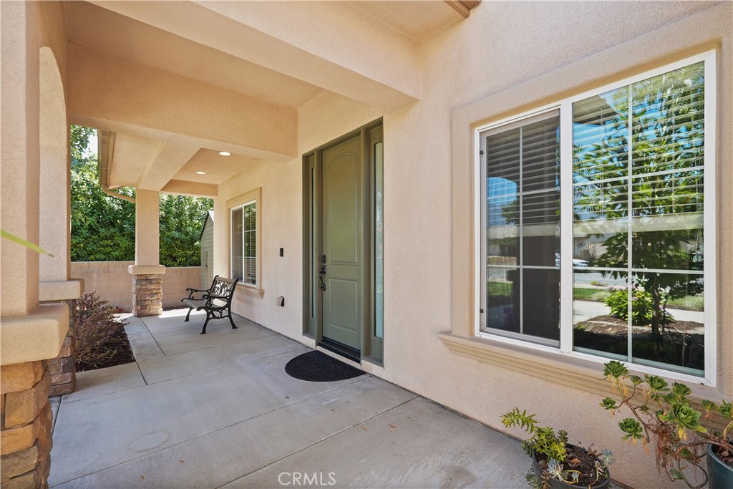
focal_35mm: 16
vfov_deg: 73.8
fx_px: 326
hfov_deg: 96.7
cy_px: 244
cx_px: 366
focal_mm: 16
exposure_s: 1/15
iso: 100
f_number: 5
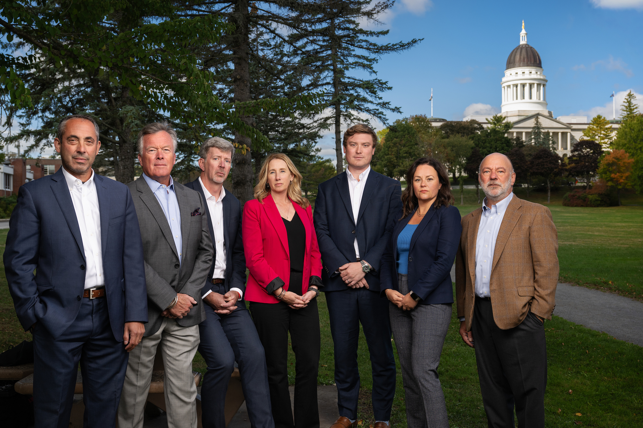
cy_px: 214
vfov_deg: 34.2
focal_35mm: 39
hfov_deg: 49.6
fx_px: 697
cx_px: 322
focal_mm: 39
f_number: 5.6
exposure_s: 1/640
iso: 200
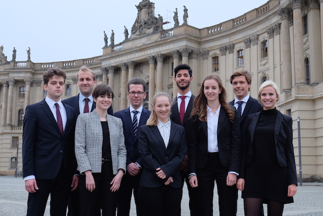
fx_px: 440
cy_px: 108
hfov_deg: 40.3
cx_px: 162
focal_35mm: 49
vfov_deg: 27.5
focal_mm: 32.9
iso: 800
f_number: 6.4
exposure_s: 1/56
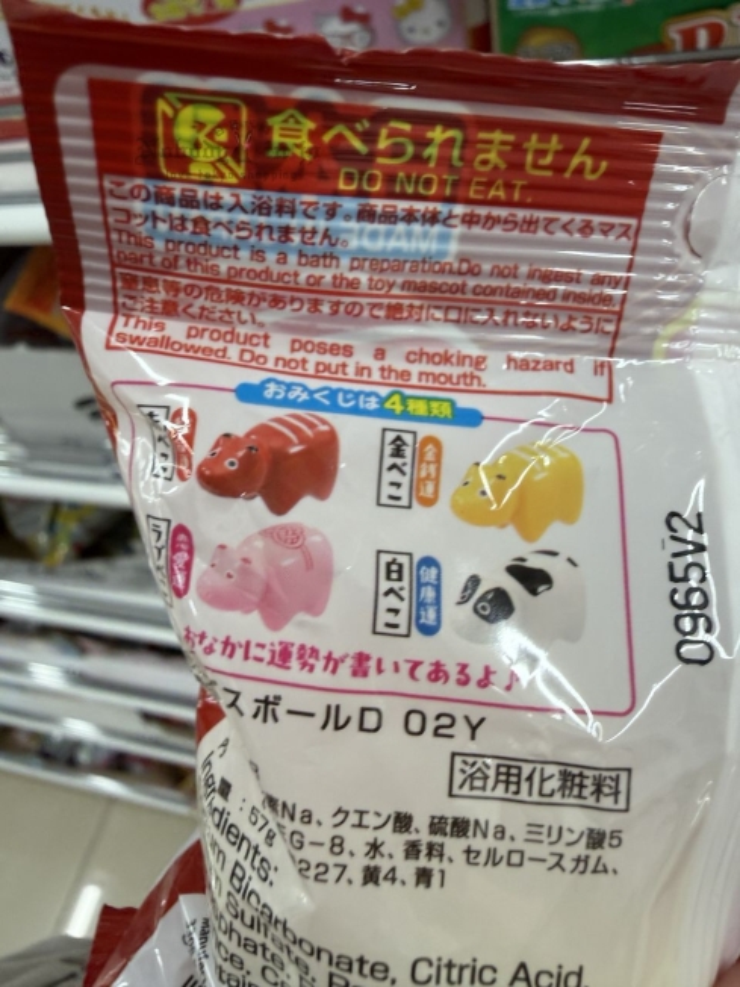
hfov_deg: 54.9
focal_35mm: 25
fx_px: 713
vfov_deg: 69.4
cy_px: 494
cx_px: 370
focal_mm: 2.22
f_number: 2.2
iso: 160
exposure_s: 1/100
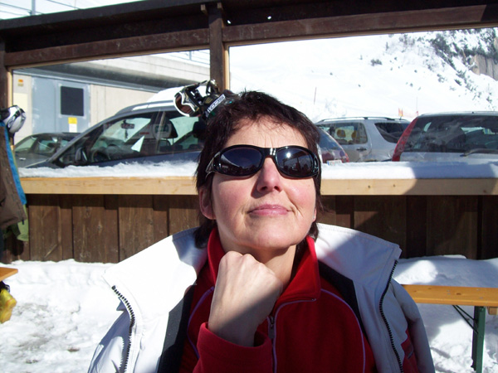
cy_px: 186
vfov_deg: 39.7
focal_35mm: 36
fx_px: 518
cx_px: 249
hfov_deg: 51.4
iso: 80
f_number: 4.8
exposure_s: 1/805
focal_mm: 6
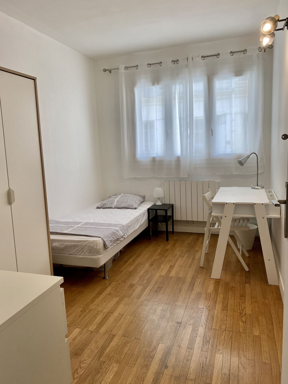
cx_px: 144
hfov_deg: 53.1
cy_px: 192
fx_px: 288
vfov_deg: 67.3
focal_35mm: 26
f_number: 1.8
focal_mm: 4.25
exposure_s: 1/121
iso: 100
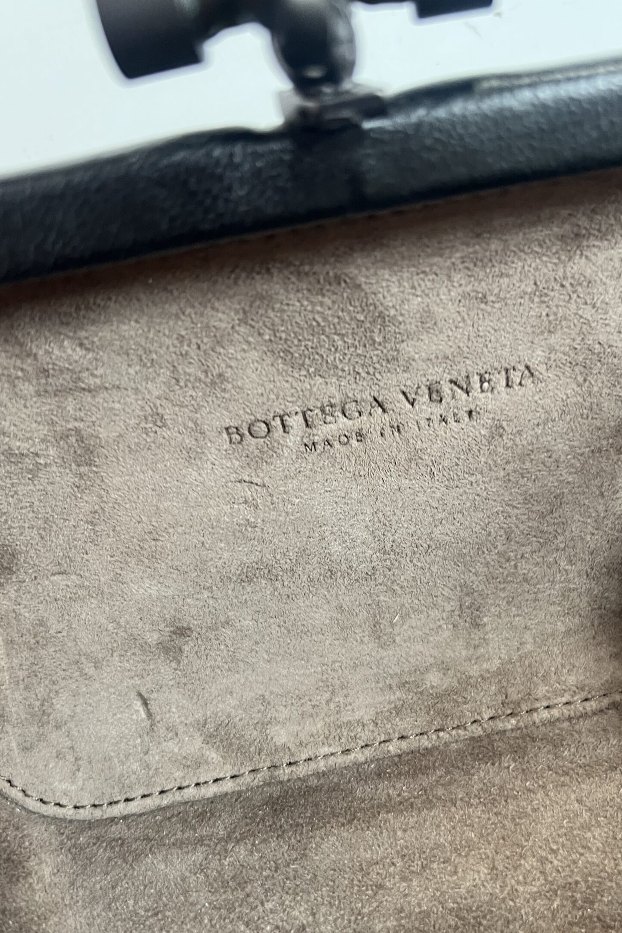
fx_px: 829
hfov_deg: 40.8
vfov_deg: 58.6
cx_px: 386
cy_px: 506
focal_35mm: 32
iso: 200
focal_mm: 5.7
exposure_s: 1/60
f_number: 1.5
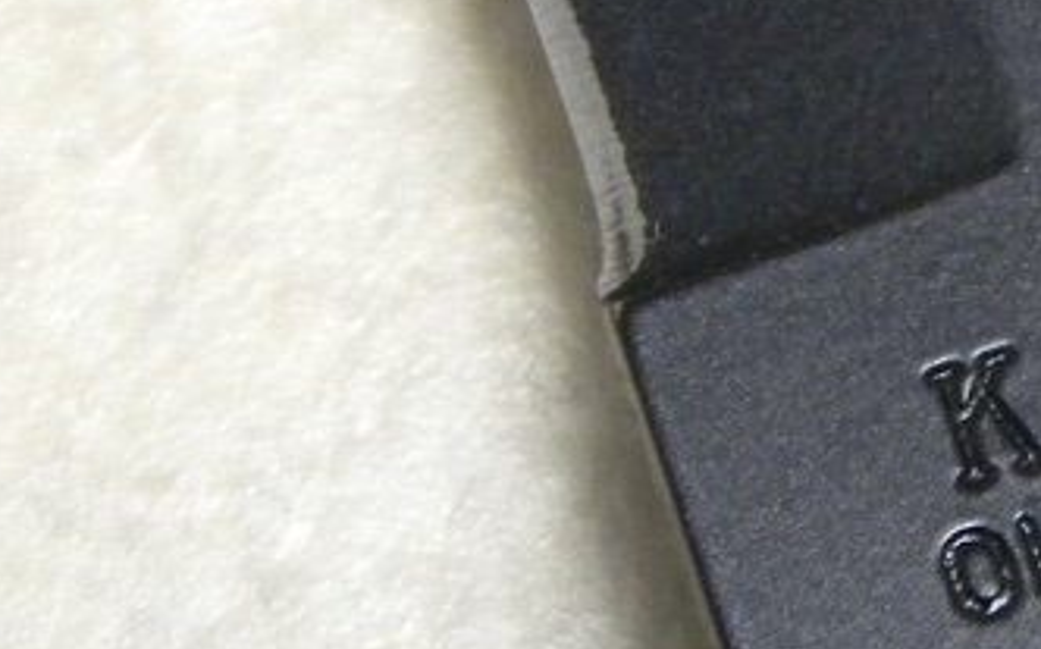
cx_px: 1317
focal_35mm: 179
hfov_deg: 11.4
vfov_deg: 7.3
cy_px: 401
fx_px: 5075
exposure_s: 1/11.4
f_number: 4.1
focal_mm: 10.1
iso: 400
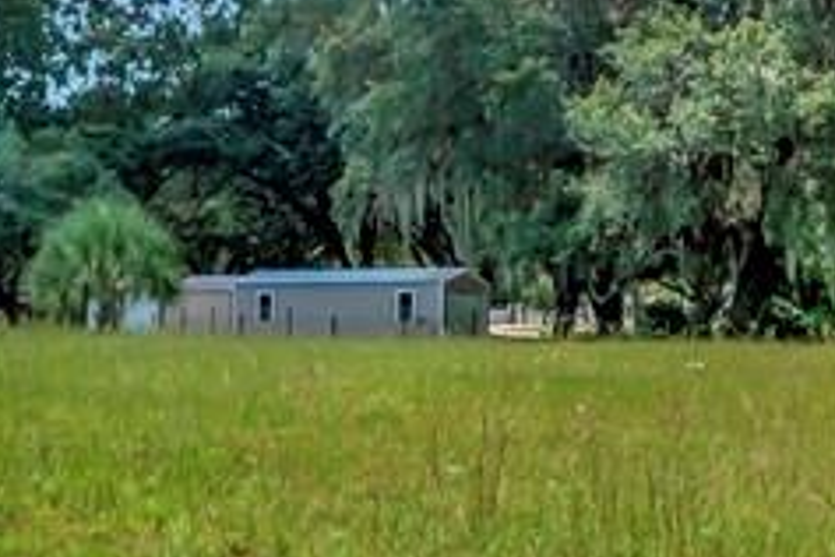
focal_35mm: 71
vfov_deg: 19.1
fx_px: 1650
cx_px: 257
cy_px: 298
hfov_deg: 28.2
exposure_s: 1/3200
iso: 640
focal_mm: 11
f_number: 7.1
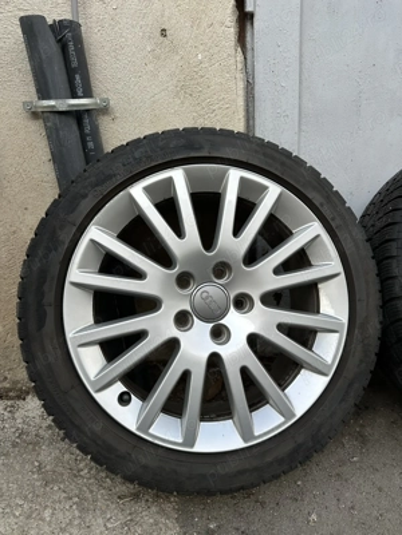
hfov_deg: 56.8
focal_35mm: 24
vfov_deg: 71.6
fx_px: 372
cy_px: 268
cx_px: 201
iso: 80
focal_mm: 6.86
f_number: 1.78
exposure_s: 1/454
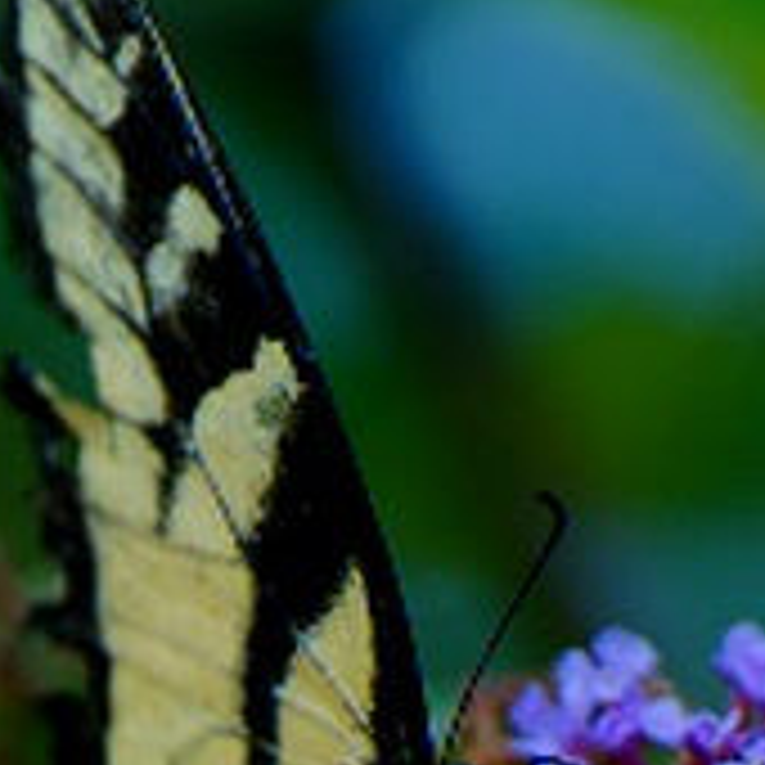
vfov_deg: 1.5
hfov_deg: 1.5
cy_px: 652
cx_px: 360
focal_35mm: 1137
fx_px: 28428
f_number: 2.8
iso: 100
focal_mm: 180
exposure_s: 1/667
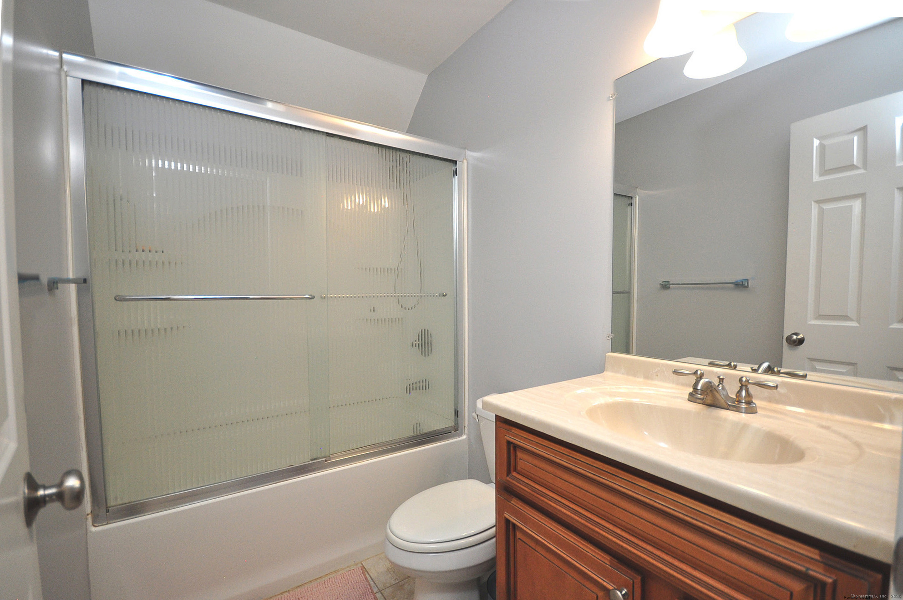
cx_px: 452
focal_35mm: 15
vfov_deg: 77.2
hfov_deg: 100.5
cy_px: 300
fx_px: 376
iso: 640
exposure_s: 1/125
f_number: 4
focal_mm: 10
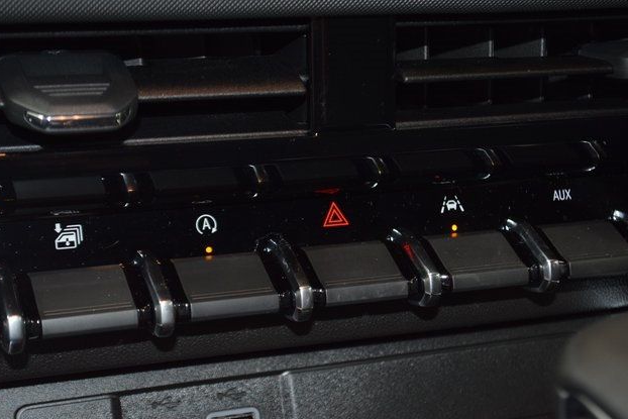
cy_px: 215
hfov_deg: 28.4
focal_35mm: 71
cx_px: 313
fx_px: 1239
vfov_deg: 19.2
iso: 1400
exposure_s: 1/25
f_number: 5.3
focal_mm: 46
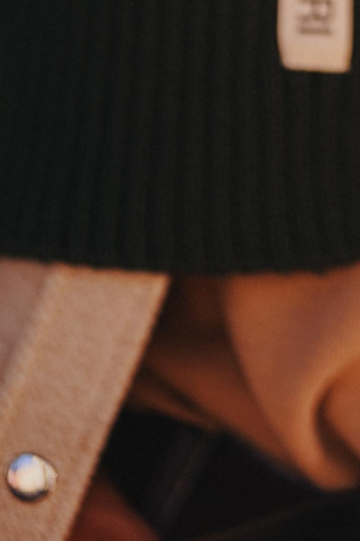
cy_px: -381
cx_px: 621
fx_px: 4441
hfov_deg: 4.6
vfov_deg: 6.8
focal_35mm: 296
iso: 100
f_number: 1.4
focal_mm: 85
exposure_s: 1/2500
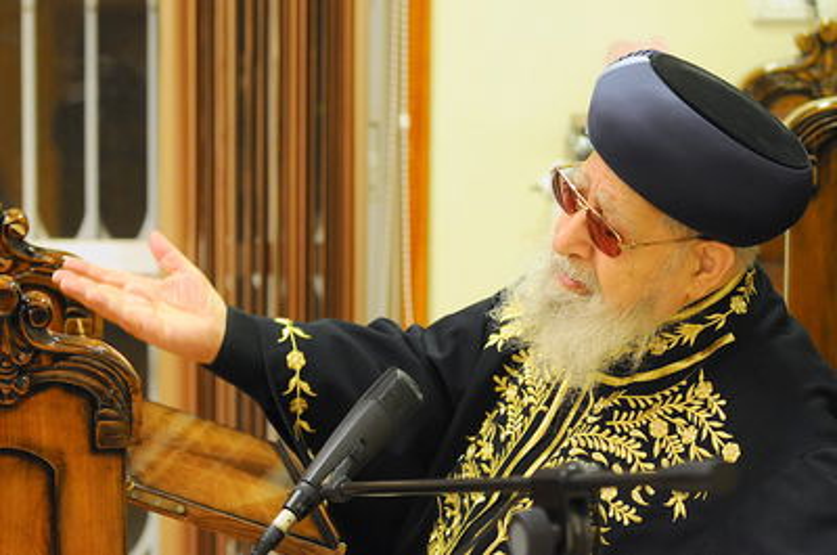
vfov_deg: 11.4
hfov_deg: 17.1
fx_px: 2784
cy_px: 278
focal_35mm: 120
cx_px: 418
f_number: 2.8
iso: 1000
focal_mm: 80
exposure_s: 1/40
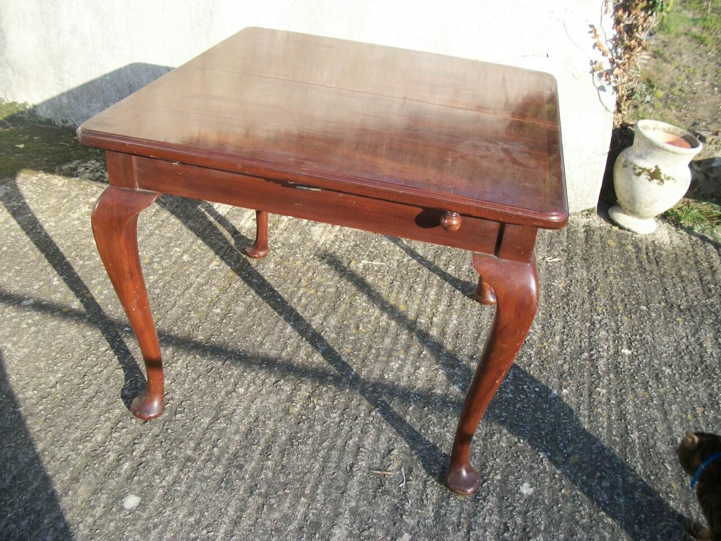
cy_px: 270
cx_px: 360
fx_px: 667
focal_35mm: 32
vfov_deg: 44.2
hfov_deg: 56.8
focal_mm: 5.7
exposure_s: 1/60
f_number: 8.8
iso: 80
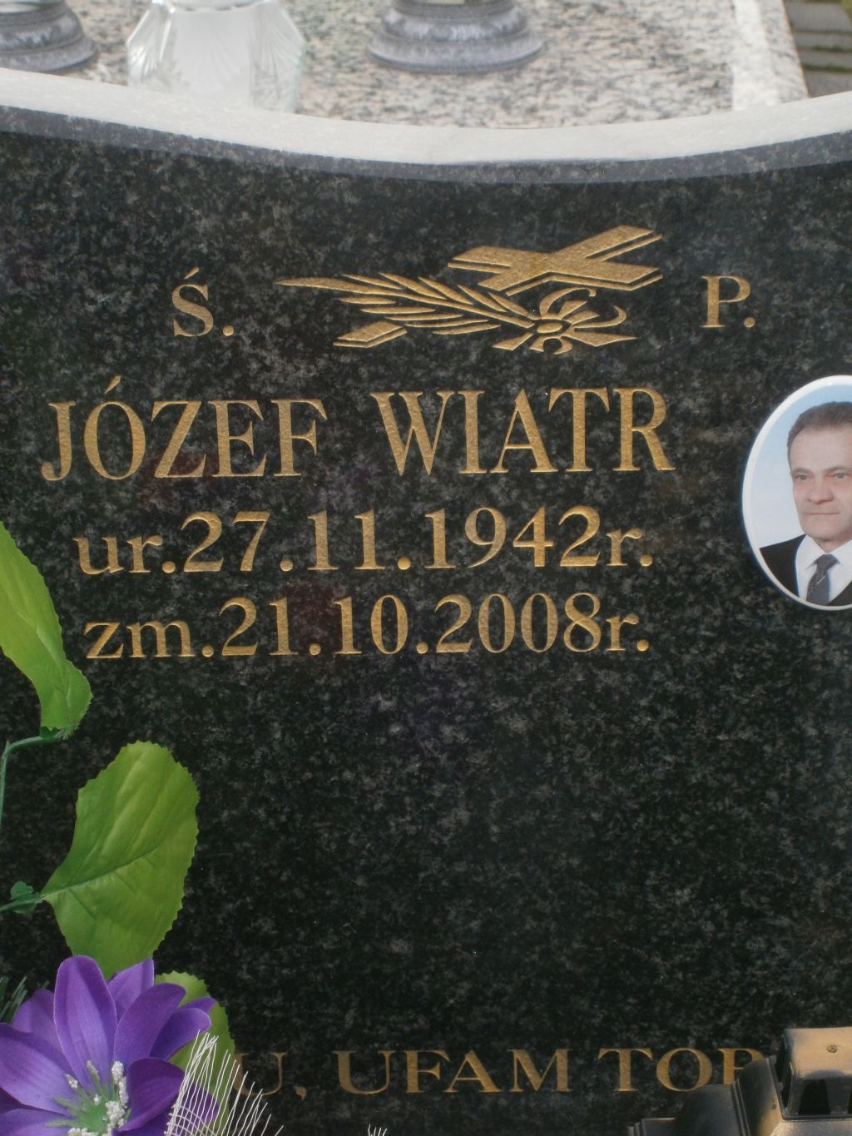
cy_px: 568
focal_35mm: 101
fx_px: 3314
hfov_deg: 14.6
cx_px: 426
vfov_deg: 19.4
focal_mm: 17.8
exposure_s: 1/80
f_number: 5.4
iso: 125
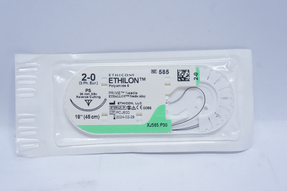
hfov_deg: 40.0
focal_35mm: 50
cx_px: 144
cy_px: 96
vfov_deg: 27.2
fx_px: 394
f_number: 7.1
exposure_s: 1/60
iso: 800
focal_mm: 33
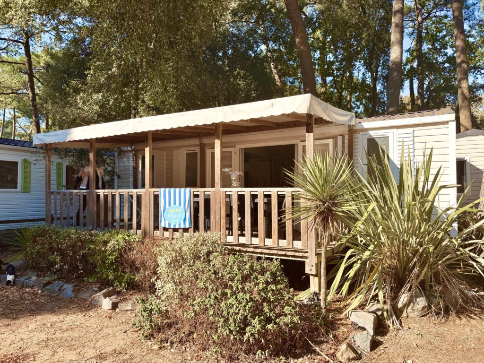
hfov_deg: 71.6
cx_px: 242
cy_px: 182
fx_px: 336
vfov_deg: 56.8
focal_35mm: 24
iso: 100
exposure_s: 1/2445
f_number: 1.78
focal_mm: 6.76
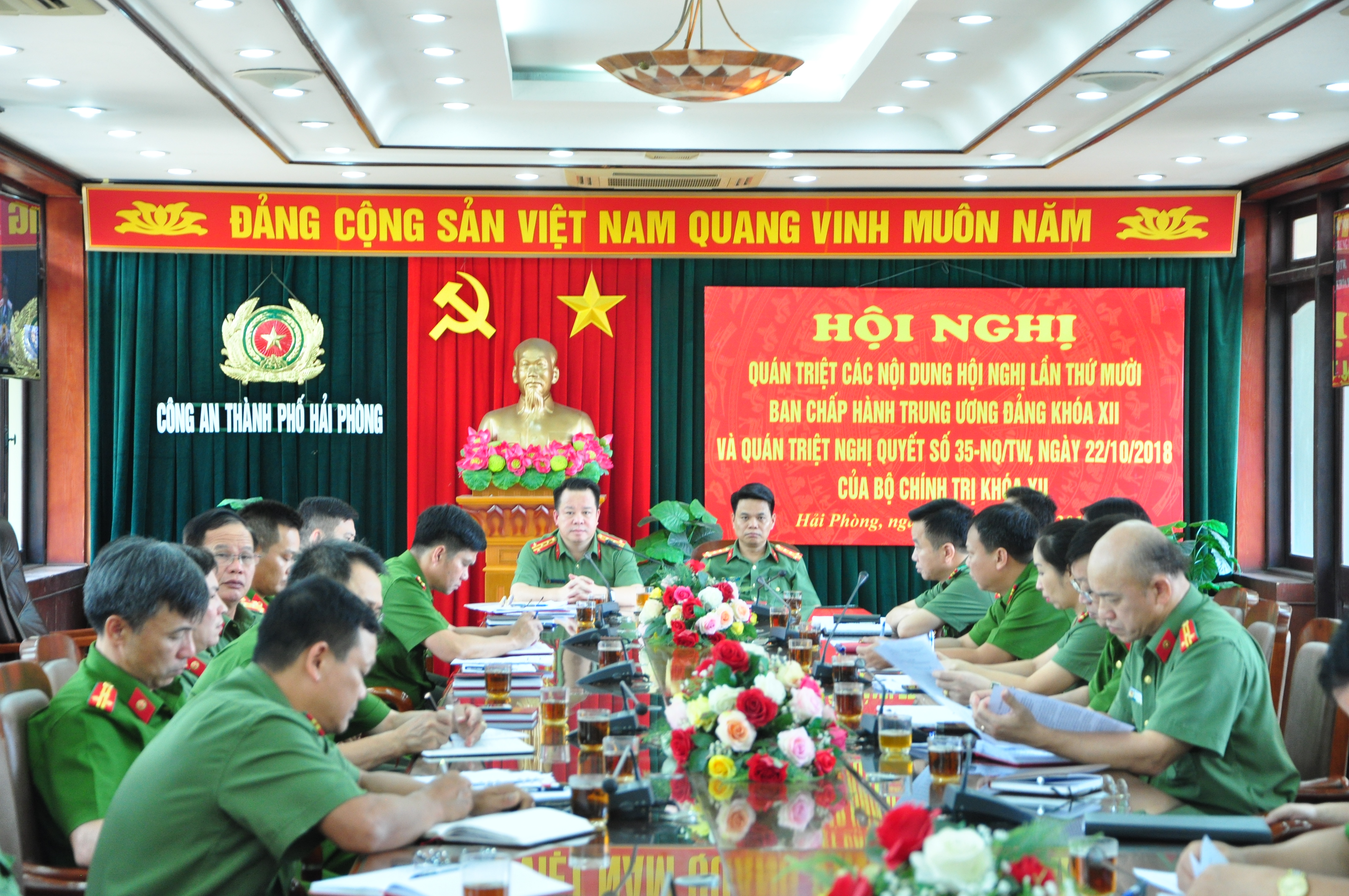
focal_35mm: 78
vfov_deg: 17.4
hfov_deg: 26.0
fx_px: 2919
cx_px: 674
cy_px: 448
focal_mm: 52
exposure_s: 1/30
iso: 800
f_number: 5
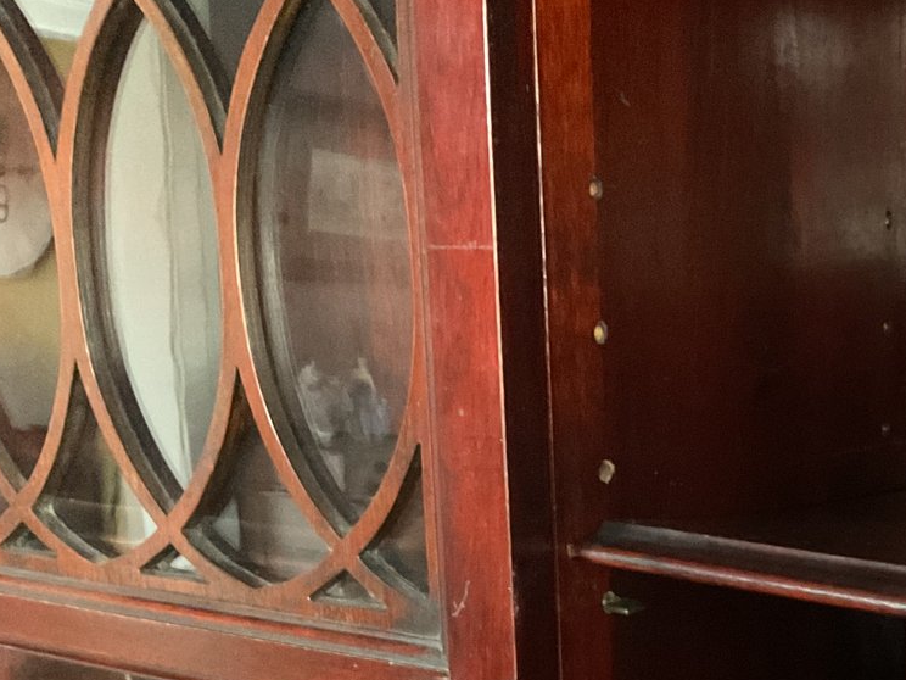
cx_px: 910
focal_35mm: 59
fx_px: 1544
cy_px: 649
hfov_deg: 30.4
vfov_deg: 23.9
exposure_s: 1/24
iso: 500
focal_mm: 3
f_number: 1.8
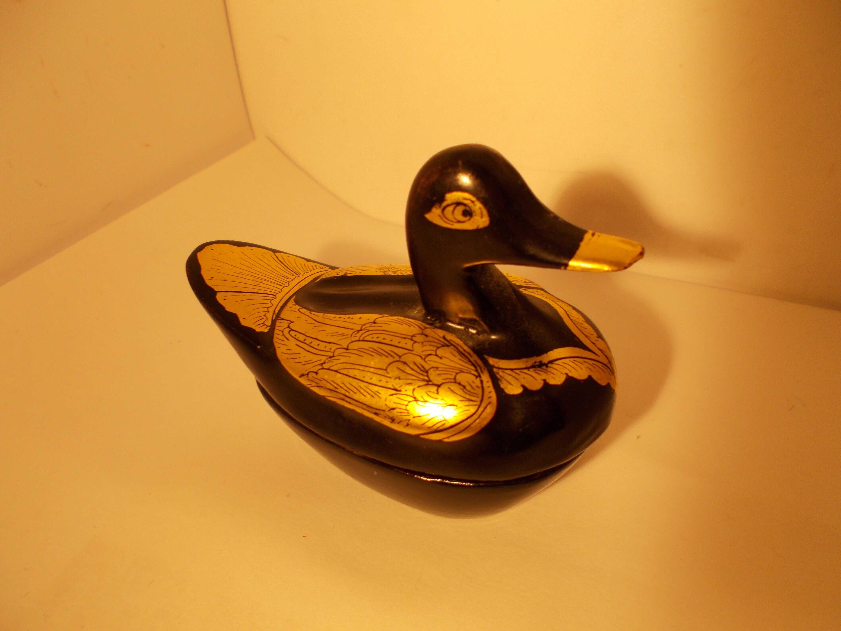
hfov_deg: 67.3
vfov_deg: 53.1
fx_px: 632
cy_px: 316
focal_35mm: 26
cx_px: 420
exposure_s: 1/100
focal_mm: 4.6
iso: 80
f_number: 3.2
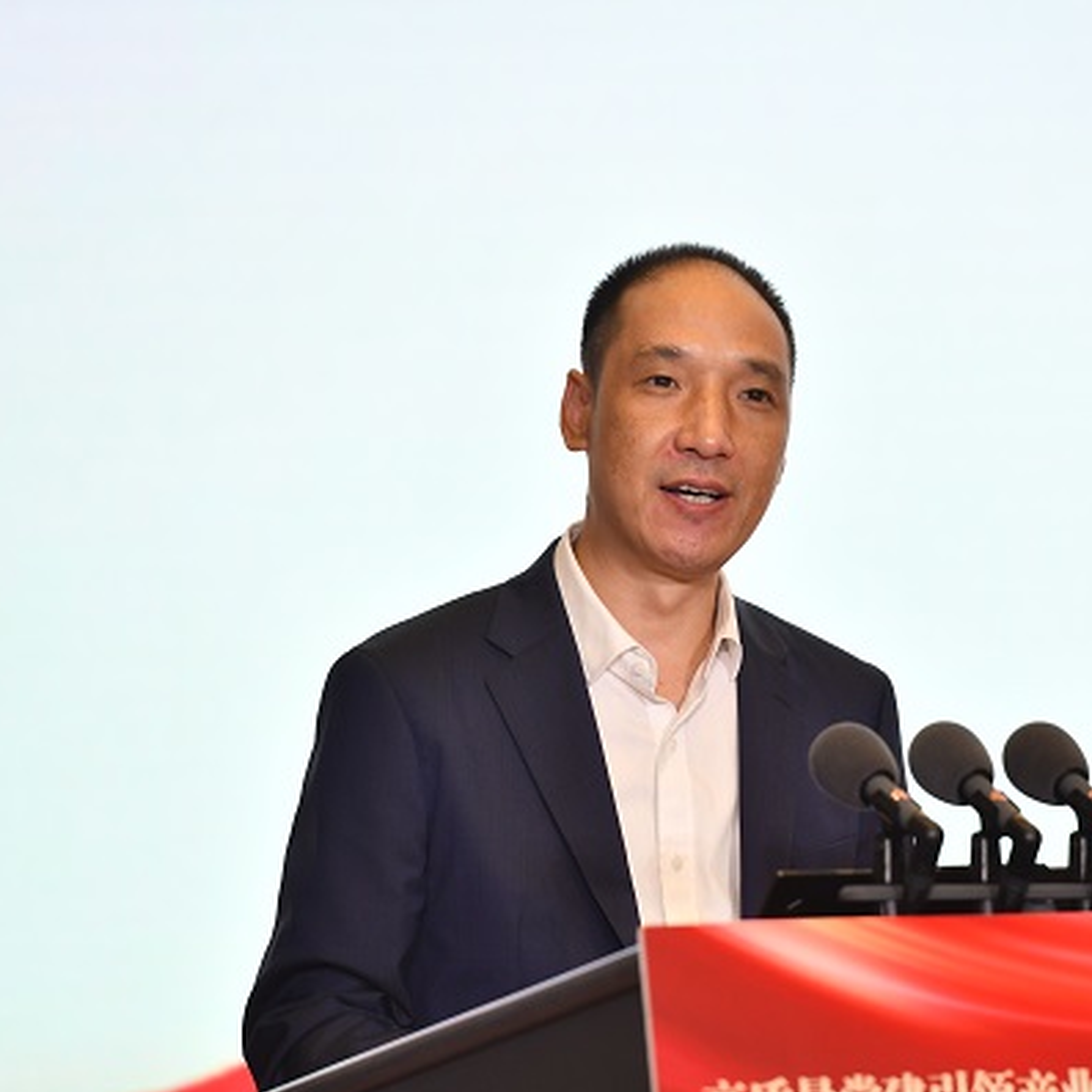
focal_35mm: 257
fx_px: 9172
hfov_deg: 6.8
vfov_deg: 6.8
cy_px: 547
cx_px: 754
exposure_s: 1/125
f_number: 4
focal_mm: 200
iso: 1000
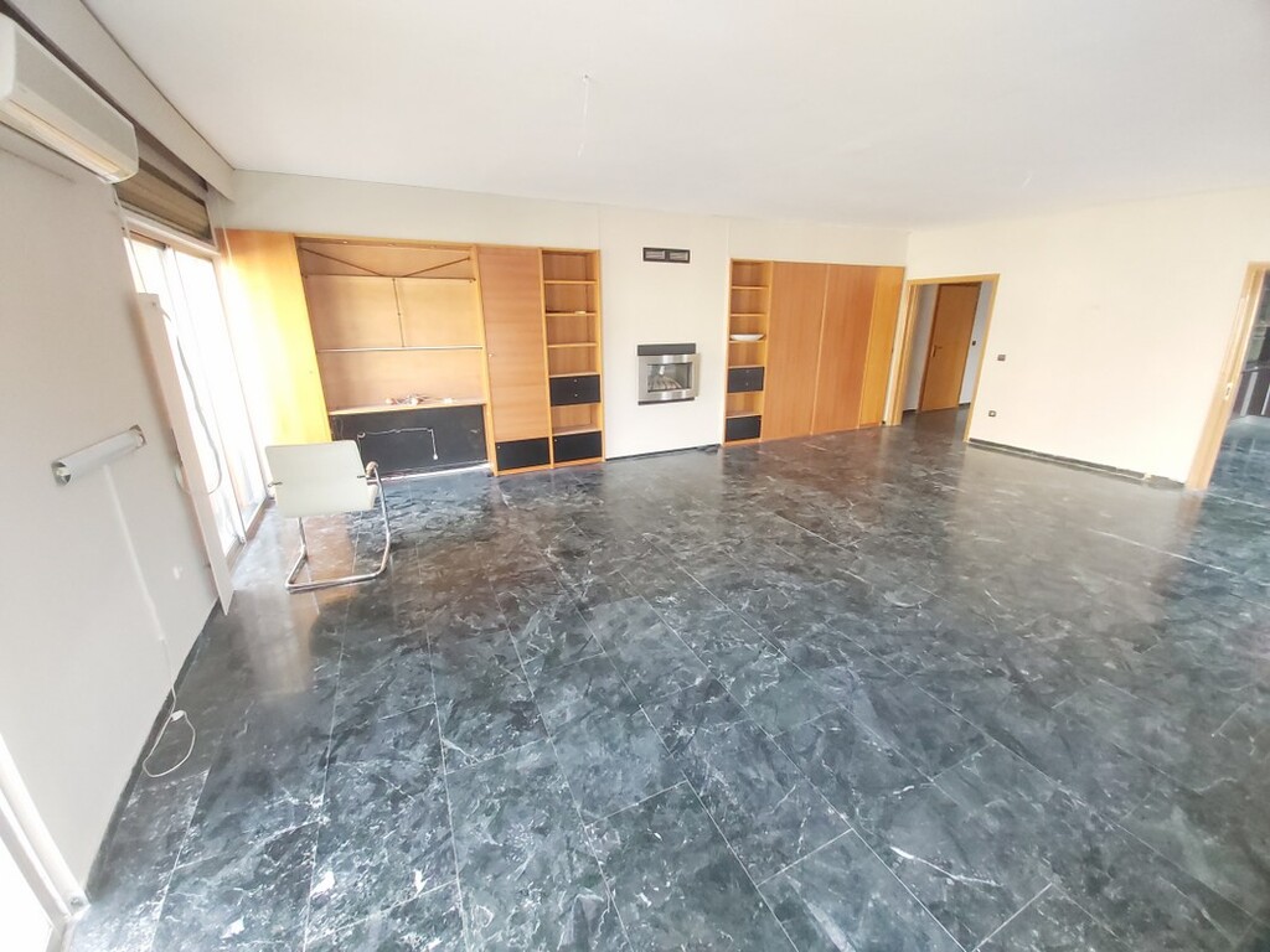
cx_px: 635
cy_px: 476
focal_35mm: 12
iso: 200
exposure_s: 1/25
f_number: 2.2
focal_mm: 1.42
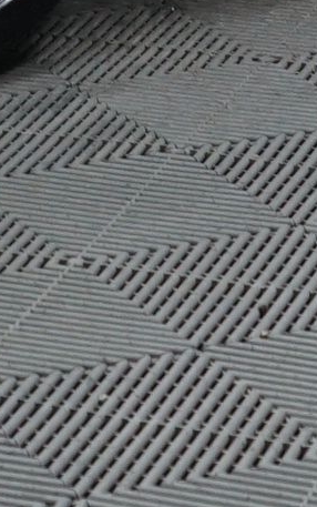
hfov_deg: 4.8
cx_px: -86
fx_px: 3756
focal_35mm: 272
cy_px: -849
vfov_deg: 7.1
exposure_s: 1/20
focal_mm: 31
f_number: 5.6
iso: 800
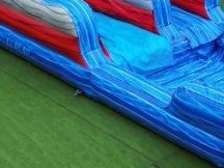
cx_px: 84
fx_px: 738
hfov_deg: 17.2
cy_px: -84
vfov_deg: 12.4
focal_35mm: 114
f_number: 1.7
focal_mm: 6.72
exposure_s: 1/2500
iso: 150
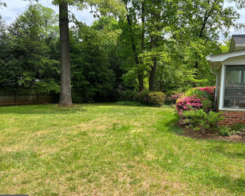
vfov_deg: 50.0
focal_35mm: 29
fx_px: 210
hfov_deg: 60.3
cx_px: 135
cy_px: 101
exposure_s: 1/1147
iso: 50
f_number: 1.5
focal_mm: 5.7
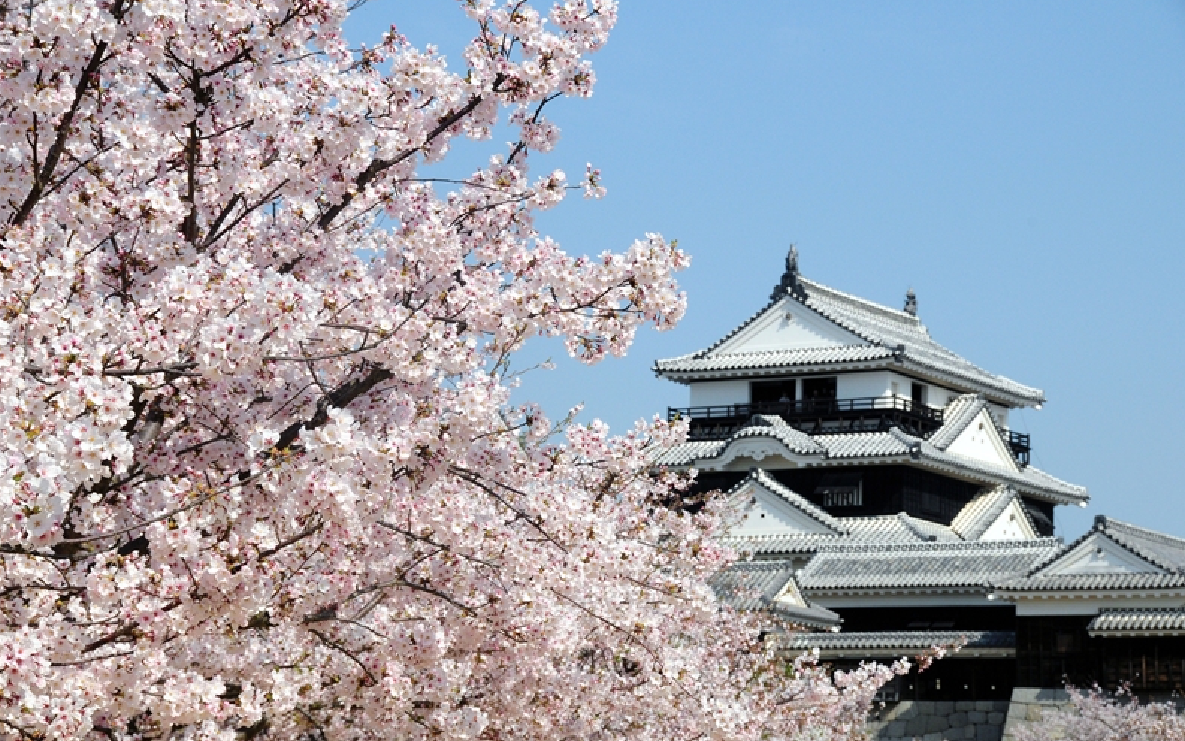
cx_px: 596
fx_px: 3731
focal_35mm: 116
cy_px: 392
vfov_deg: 11.3
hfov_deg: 18.0
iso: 400
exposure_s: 1/500
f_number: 11
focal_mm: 75
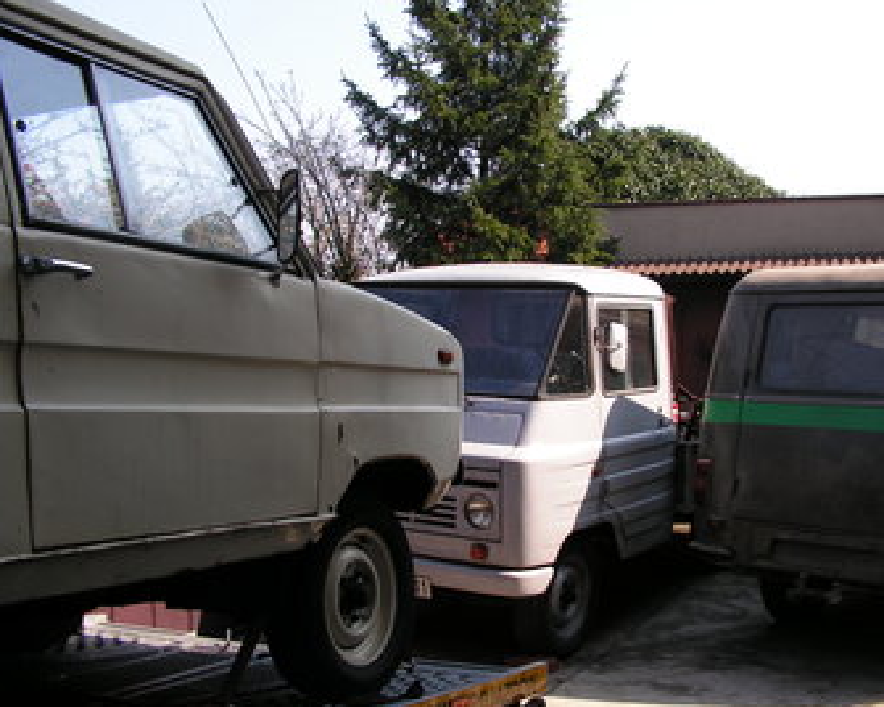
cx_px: 525
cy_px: 390
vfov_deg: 35.6
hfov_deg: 43.6
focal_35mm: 42
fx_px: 1099
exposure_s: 1/500
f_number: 3.2
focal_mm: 6
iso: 64
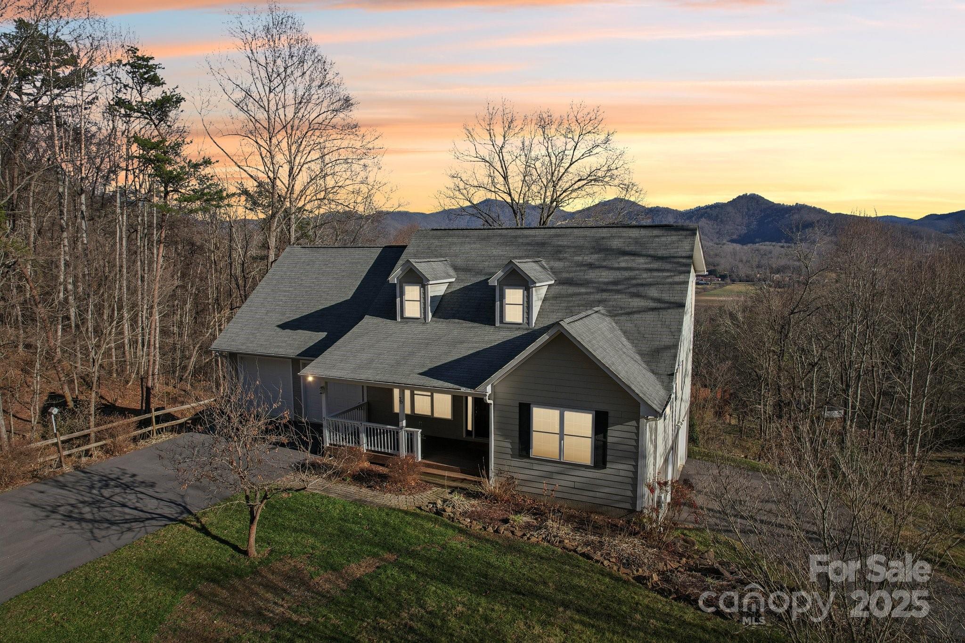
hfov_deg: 78.6
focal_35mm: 22
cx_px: 482
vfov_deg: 57.2
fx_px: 590
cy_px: 322
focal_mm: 8.4
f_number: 2.8
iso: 100
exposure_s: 1/1000
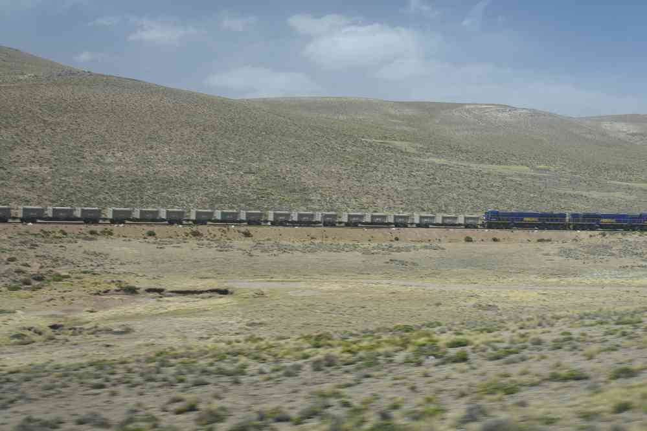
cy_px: 216
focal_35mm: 52
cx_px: 324
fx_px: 943
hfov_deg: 37.9
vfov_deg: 25.8
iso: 200
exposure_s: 1/80
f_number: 11
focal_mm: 35
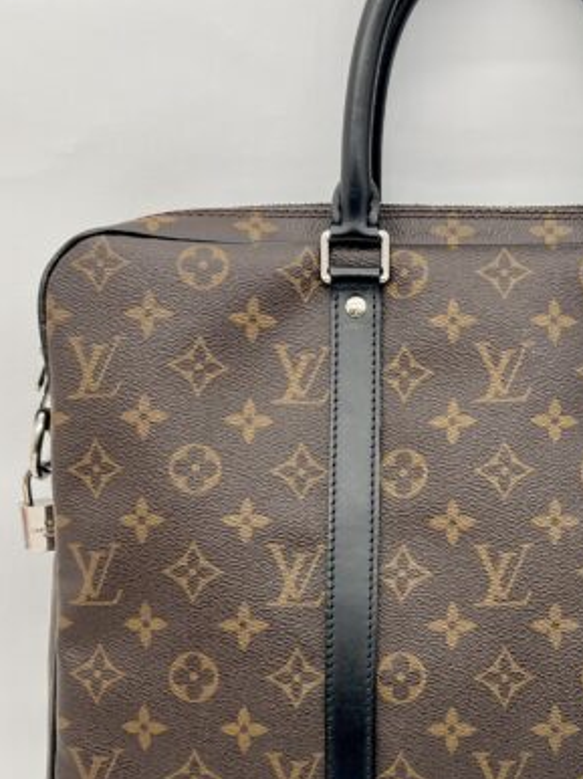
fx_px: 1551
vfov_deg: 27.8
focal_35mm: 69
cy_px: 573
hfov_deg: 20.9
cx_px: 512
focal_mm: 5.7
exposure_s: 1/109
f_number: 1.5
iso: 32
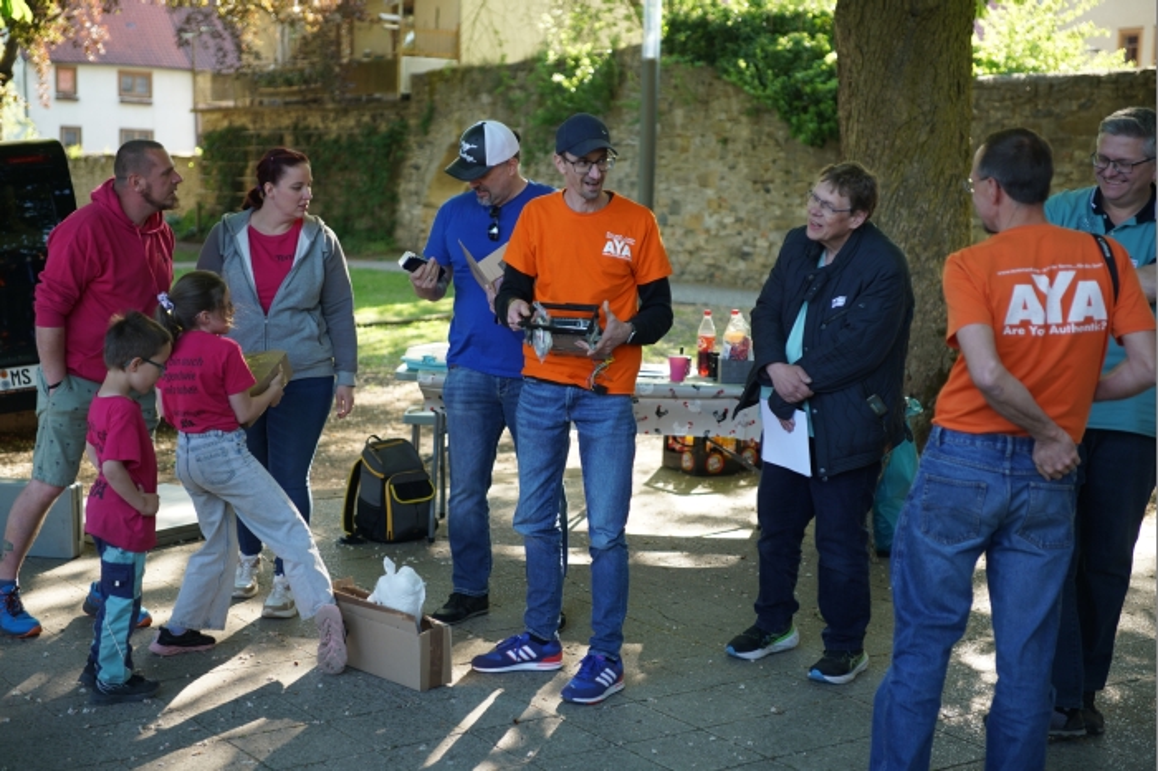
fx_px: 1768
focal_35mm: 55
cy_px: 386
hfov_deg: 36.3
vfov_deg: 24.6
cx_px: 579
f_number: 2.8
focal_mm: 55
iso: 400
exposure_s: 1/400
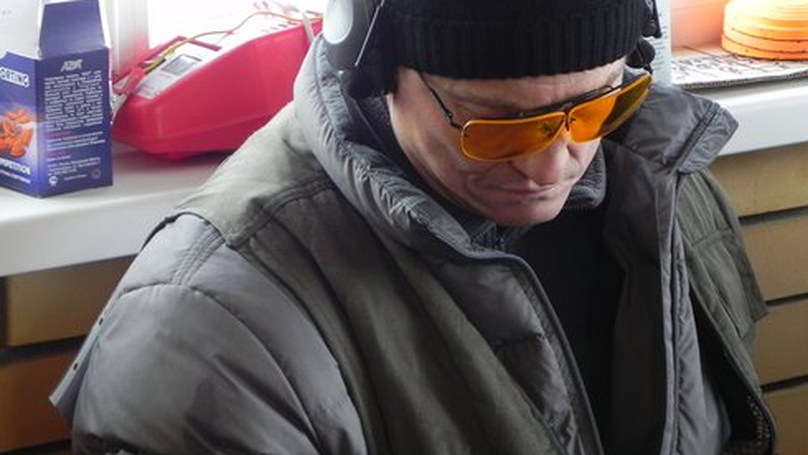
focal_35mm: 156
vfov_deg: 7.8
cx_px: 477
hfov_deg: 13.8
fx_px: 3343
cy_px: 208
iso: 218
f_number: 4
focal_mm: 20.8
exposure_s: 1/30
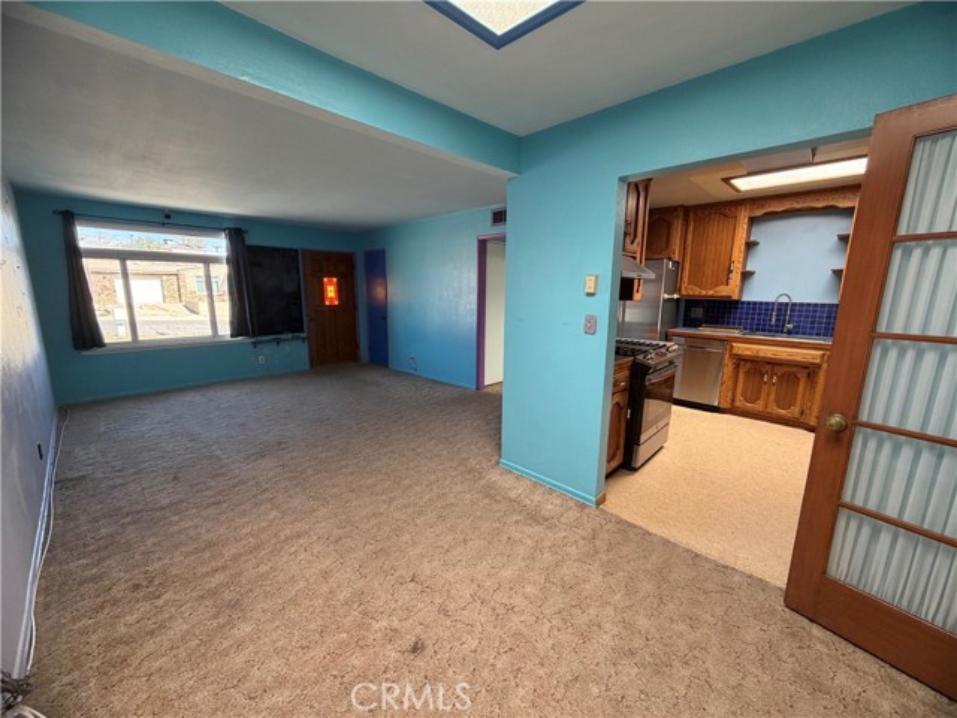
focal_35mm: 14
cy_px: 359
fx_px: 387
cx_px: 478
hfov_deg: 102.1
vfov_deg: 85.7
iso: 250
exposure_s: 1/121
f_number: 2.2
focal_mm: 2.22
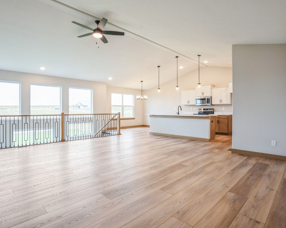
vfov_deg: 68.1
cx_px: 131
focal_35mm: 20
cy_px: 111
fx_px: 169
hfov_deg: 80.2
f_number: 9
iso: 400
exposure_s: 1/40
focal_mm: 17
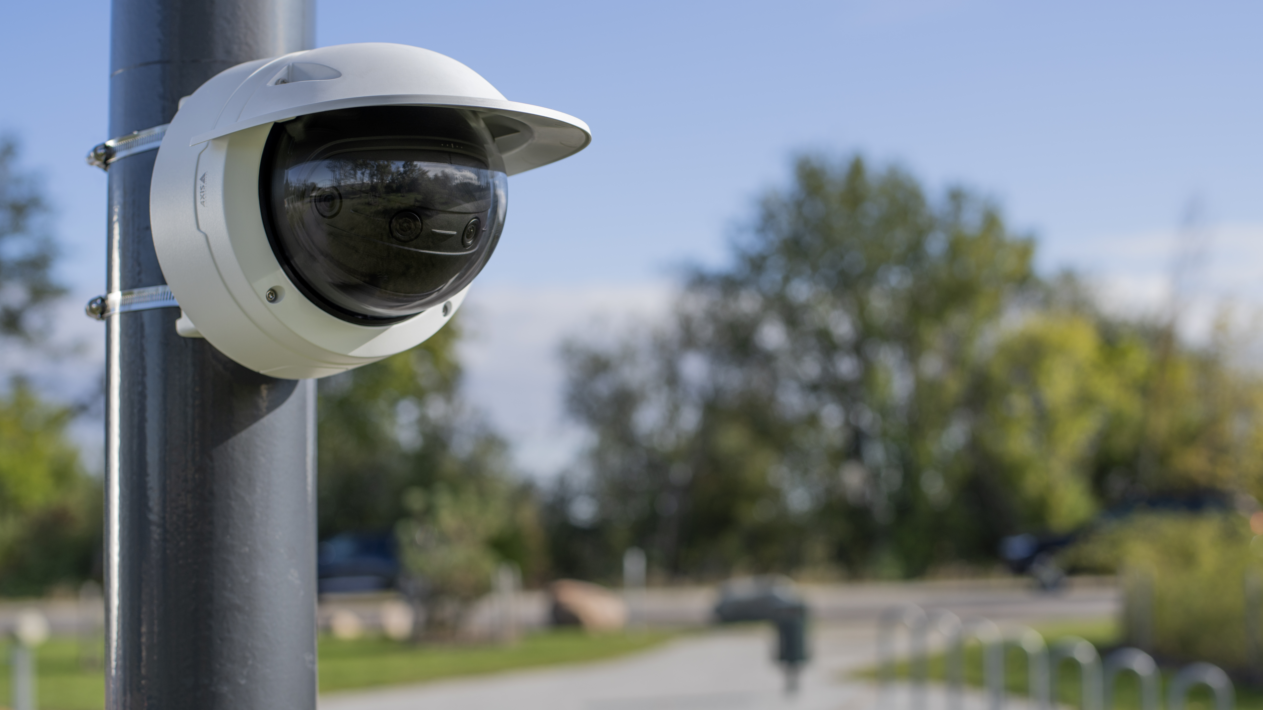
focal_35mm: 53
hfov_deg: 39.2
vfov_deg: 22.6
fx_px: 1775
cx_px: 634
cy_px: 392
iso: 50
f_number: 4
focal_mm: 50
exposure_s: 1/640
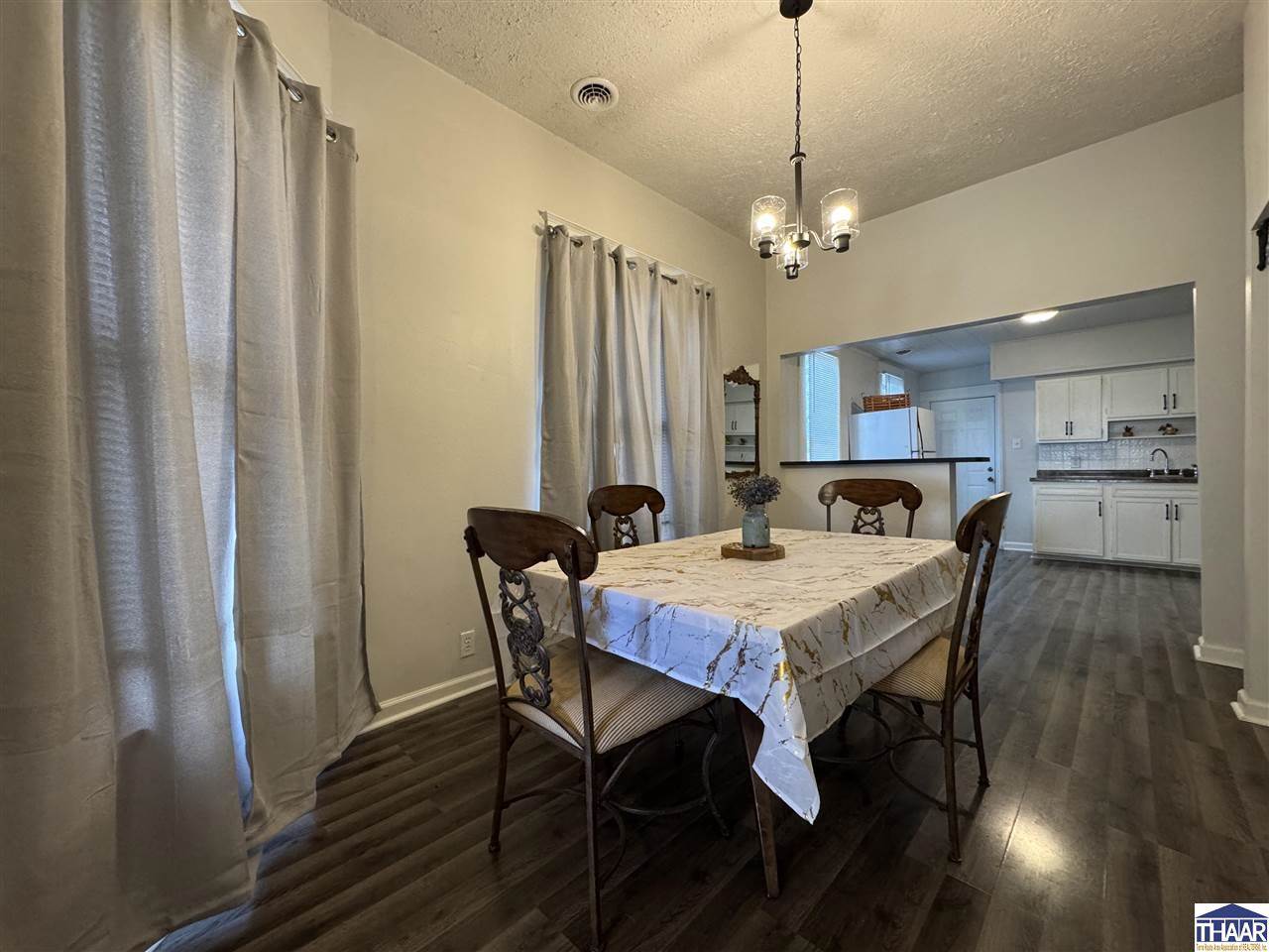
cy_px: 476
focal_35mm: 14
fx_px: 513
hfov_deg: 102.1
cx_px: 634
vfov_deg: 85.7
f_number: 2.2
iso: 320
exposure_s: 1/60
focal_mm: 2.22
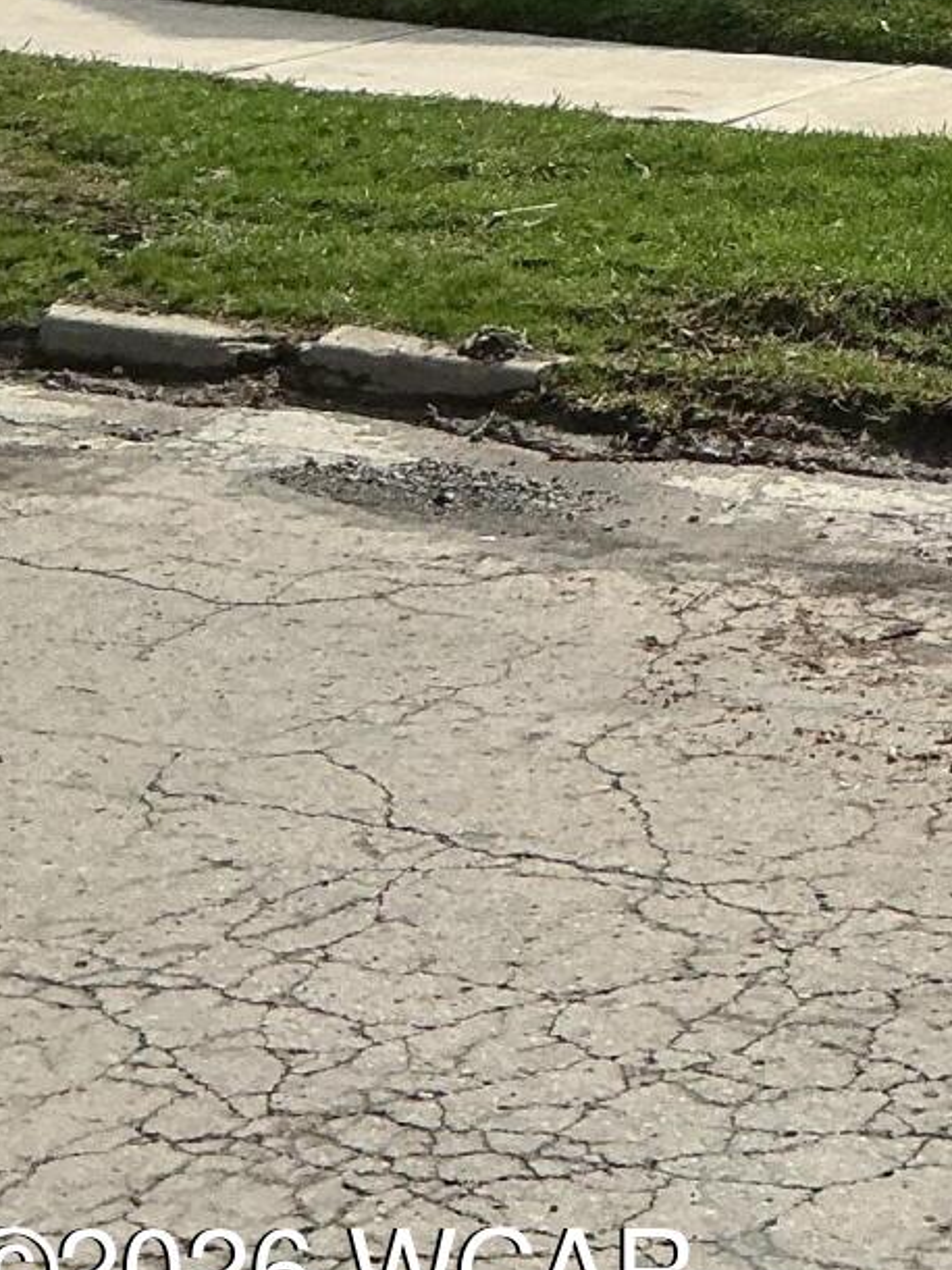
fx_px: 3485
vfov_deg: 18.4
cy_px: -615
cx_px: 1517
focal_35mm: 95
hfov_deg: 14.3
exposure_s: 1/4405
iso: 25
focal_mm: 3
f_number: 1.8
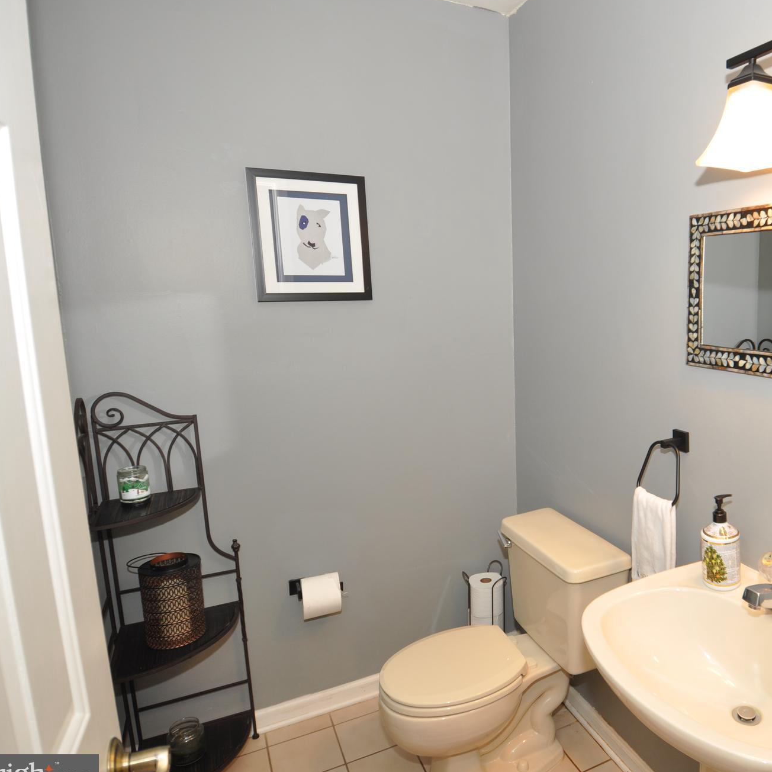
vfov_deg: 65.0
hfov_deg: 61.6
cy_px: 394
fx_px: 606
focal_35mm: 24
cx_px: 574
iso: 250
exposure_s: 1/60
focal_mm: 12
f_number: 4
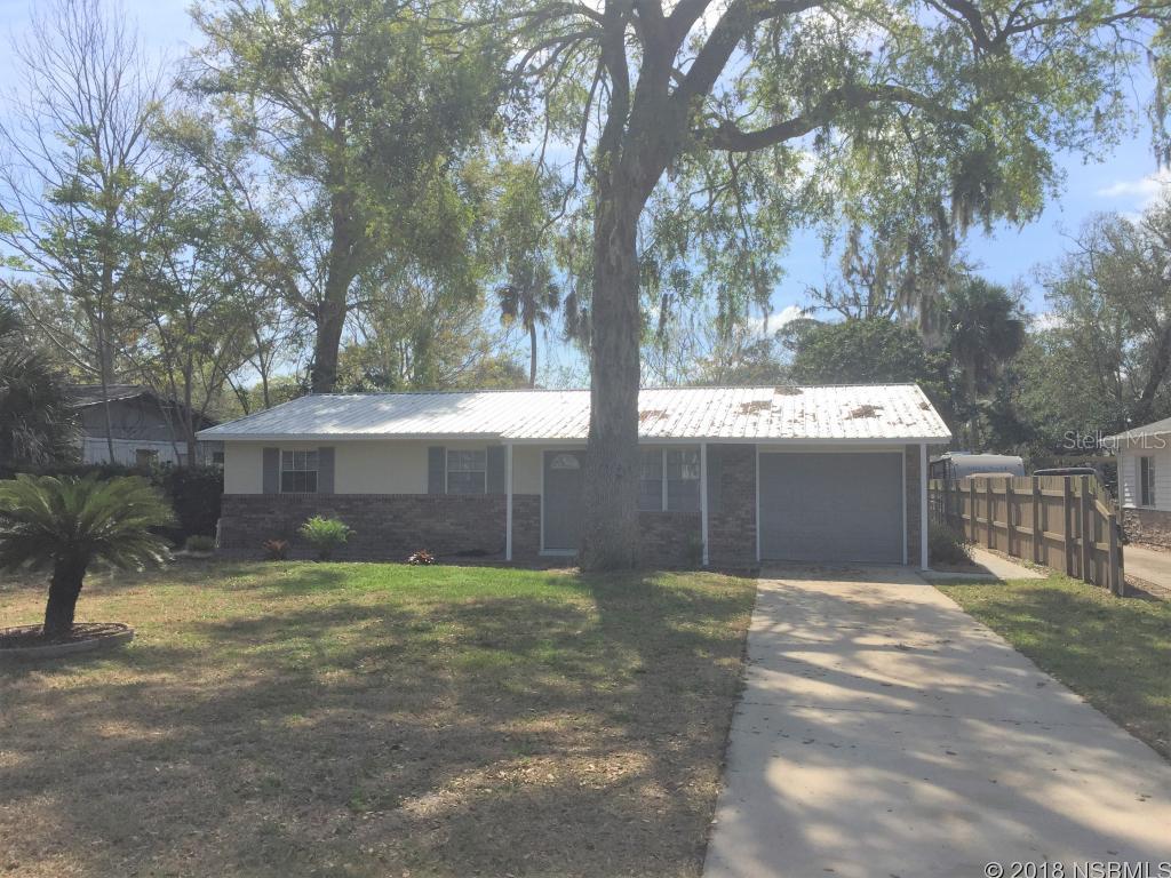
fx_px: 981
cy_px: 439
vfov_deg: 48.2
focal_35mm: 29
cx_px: 586
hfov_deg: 61.7
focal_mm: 4.15
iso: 32
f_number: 2.2
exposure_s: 1/2825
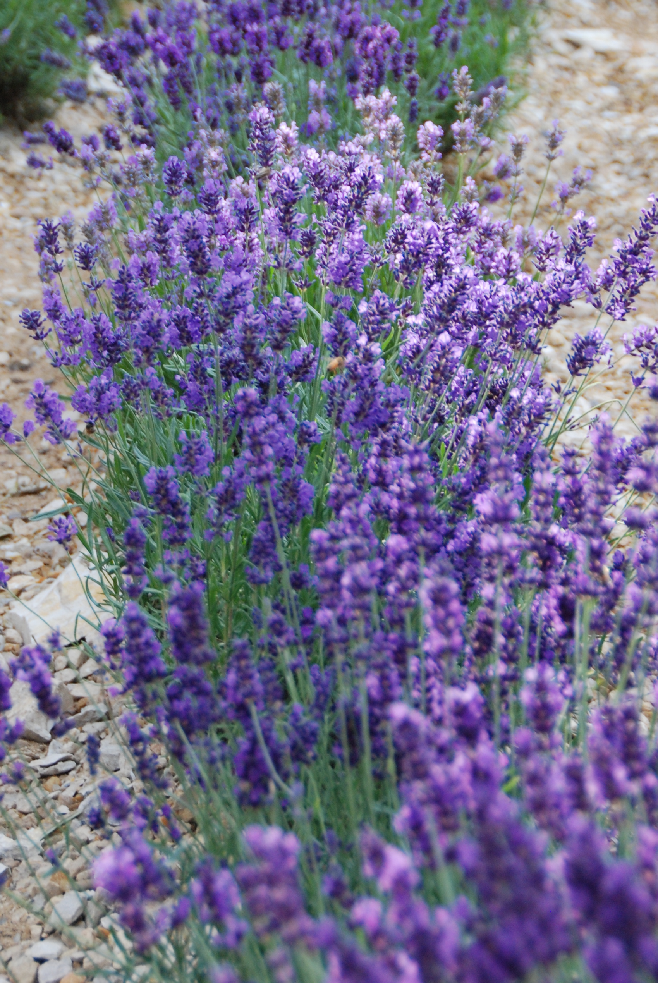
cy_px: 247
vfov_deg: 13.7
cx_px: 194
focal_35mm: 149
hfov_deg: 9.2
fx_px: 4067
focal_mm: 65
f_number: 5
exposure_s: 1/50
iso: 400
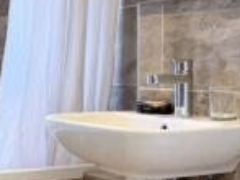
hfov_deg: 20.4
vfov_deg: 15.5
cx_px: 47
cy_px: 74
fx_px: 658
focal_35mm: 95
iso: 160
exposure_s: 1/100
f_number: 1.78
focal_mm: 6.76
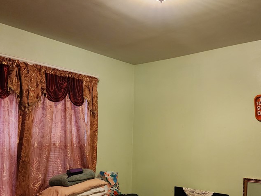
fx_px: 279
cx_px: 158
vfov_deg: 38.0
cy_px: 137
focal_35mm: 37
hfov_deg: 49.8
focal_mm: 6.4
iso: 640
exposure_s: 1/40
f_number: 1.8
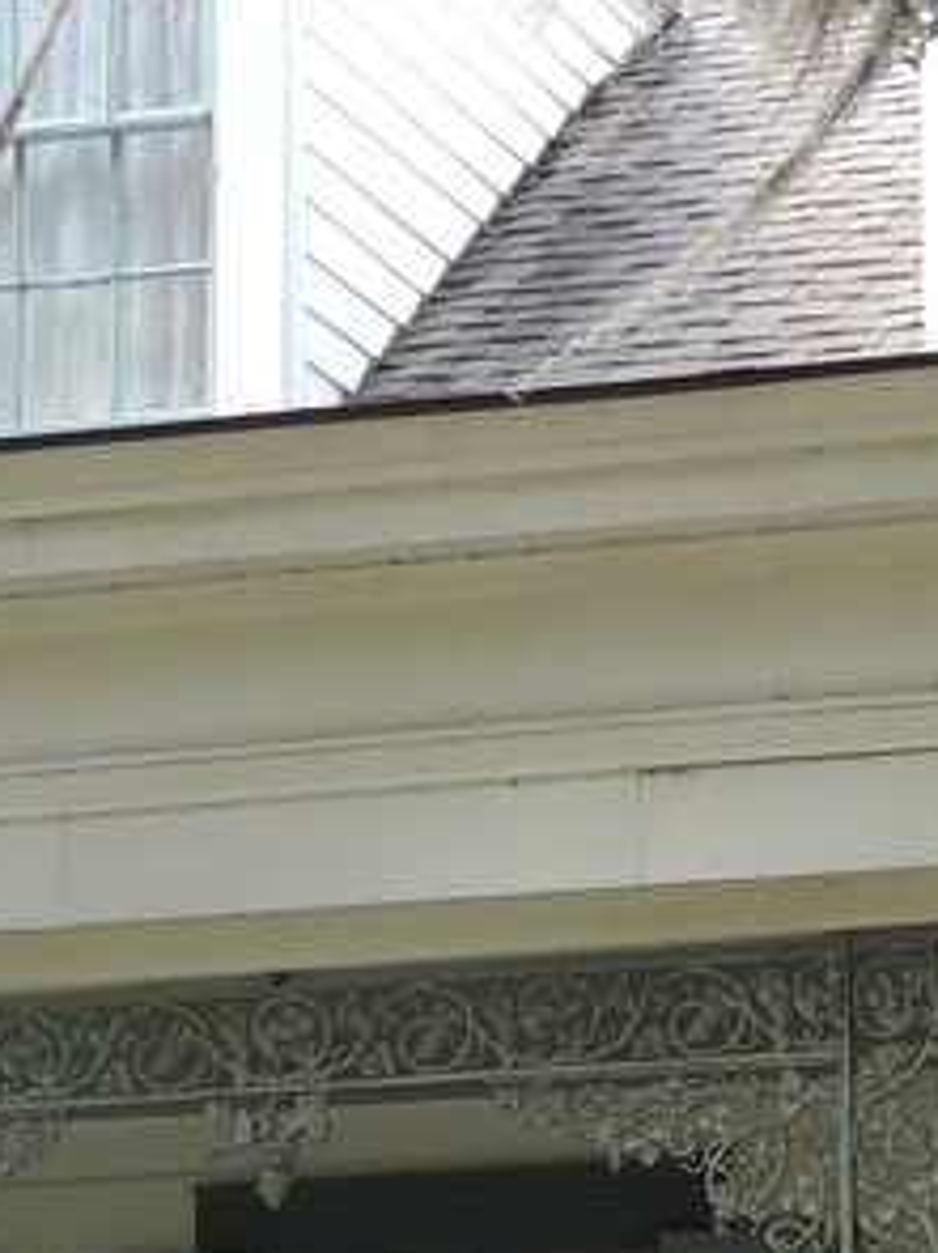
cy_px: 1177
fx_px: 7376
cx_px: 789
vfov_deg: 9.7
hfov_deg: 7.3
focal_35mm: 204
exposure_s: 1/50
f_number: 3.5
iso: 100
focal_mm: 8.3
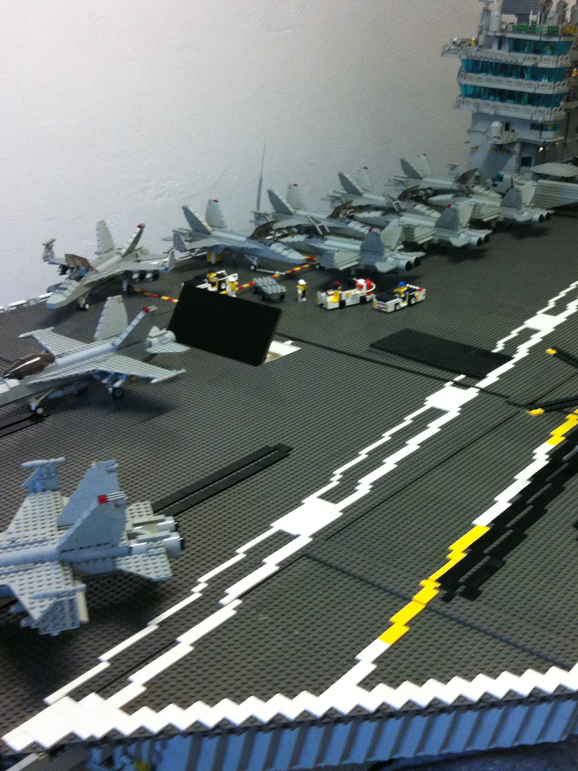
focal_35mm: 47
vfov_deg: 40.4
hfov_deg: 30.7
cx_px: 383
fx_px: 1046
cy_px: 385
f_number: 2.8
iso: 200
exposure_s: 1/17
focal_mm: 3.85
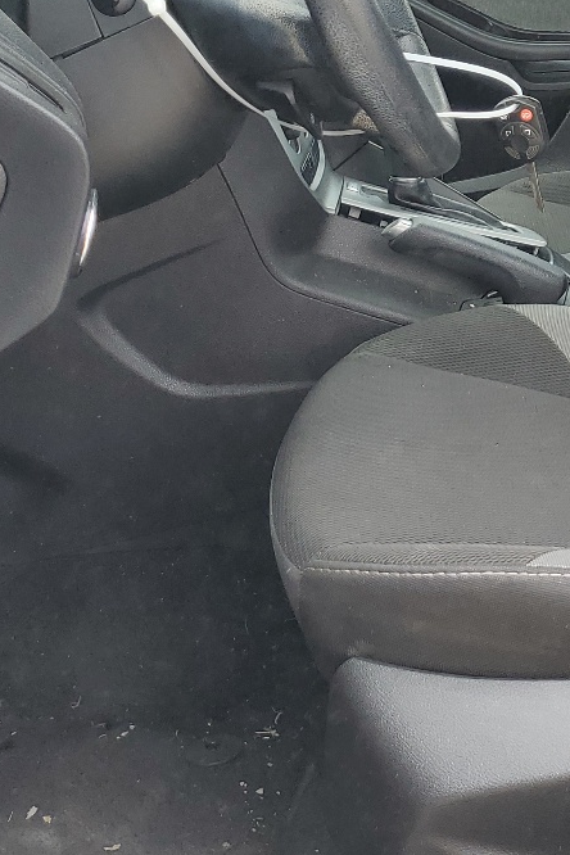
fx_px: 1544
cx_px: 633
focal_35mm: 65
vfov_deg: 30.0
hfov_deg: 20.0
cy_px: 141
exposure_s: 1/323
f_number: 1.5
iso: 50
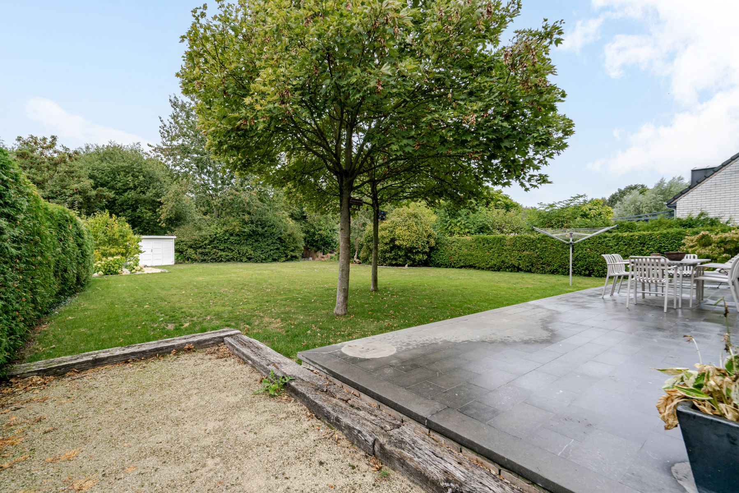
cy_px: 246
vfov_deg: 73.8
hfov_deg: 96.7
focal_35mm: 16
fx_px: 329
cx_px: 370
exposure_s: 1/80
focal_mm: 16
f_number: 11
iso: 800
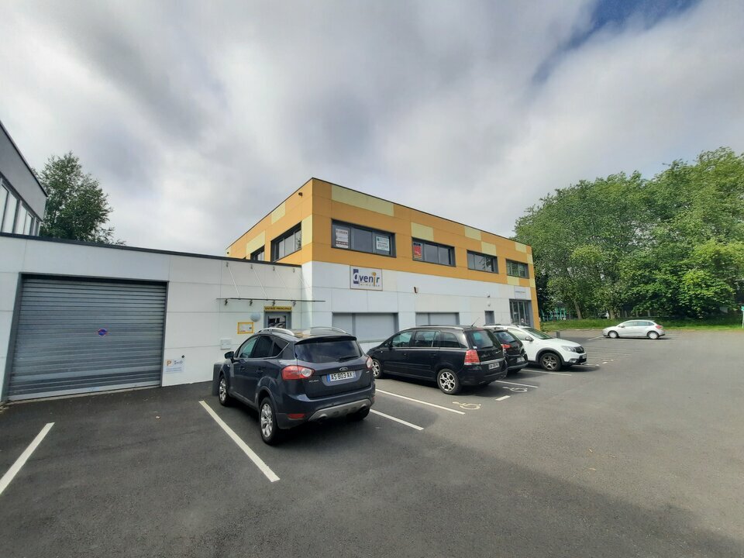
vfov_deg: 89.9
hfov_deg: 106.2
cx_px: 372
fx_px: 279
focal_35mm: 13
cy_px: 279
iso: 40
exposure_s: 1/2155
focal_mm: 1.74
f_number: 2.2
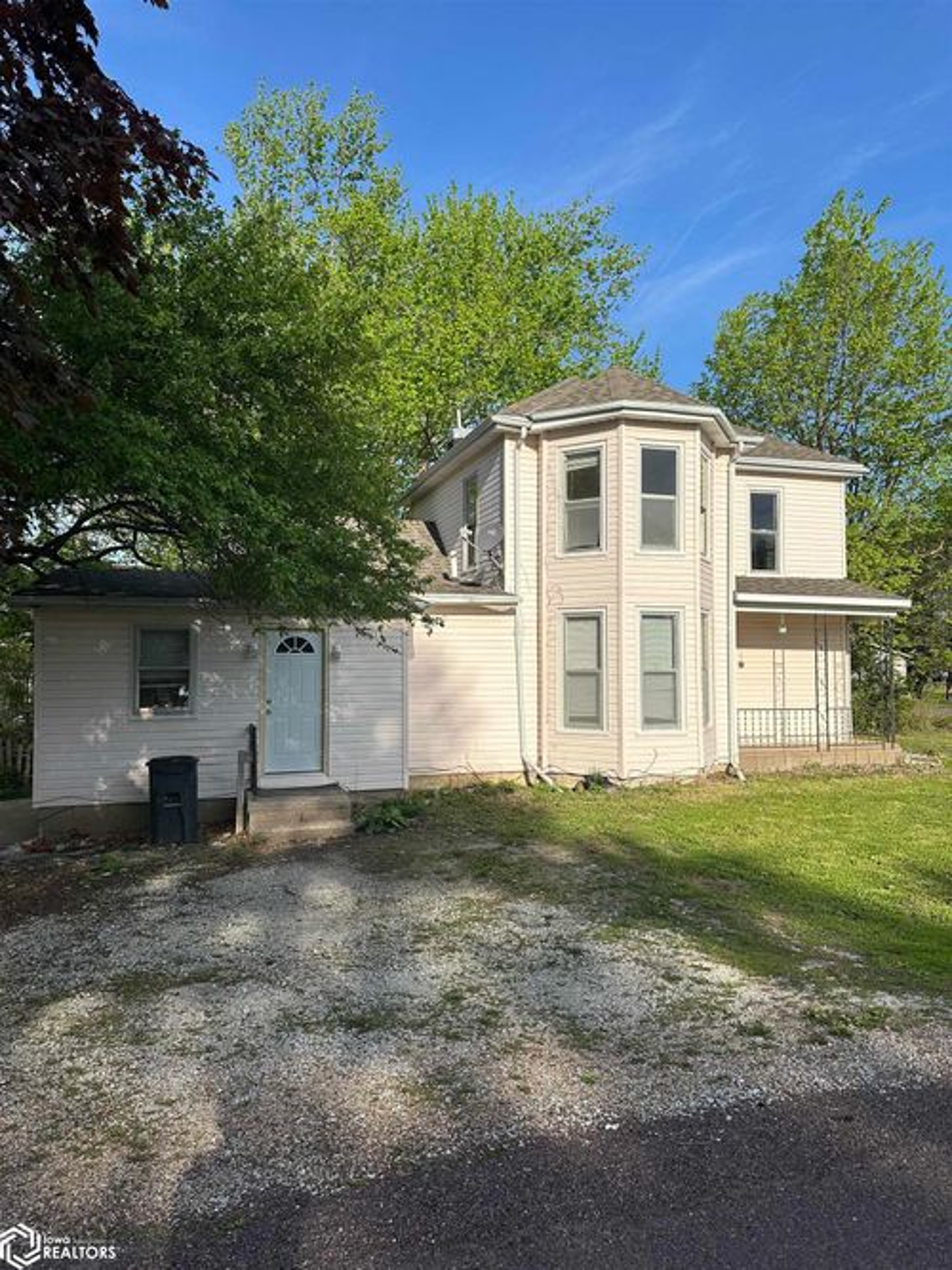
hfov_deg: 56.8
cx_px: 476
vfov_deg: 71.6
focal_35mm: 24
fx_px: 880
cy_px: 635
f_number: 1.78
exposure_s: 1/4762
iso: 80
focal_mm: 6.86
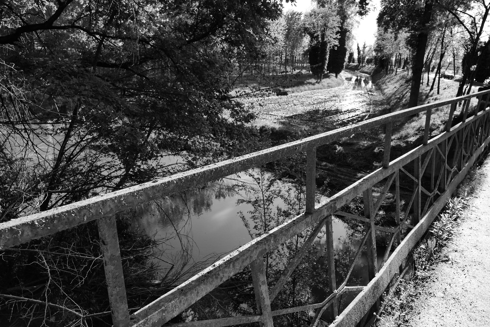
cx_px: 245
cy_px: 164
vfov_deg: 46.4
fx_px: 381
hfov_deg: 65.5
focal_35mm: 28
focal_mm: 28
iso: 200
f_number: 10
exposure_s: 1/50
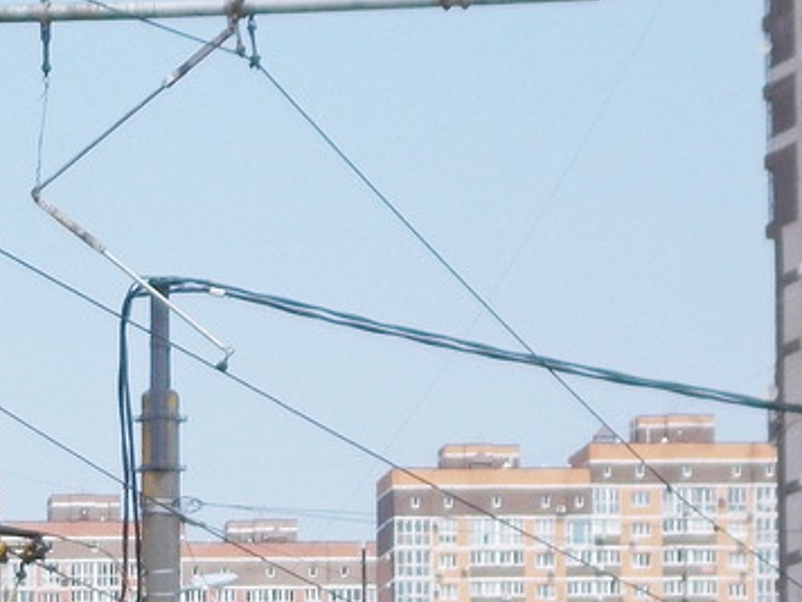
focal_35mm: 381
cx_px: -194
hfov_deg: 5.2
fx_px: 8827
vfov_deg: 3.9
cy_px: 812
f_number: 6
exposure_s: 1/320
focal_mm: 20.1
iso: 80
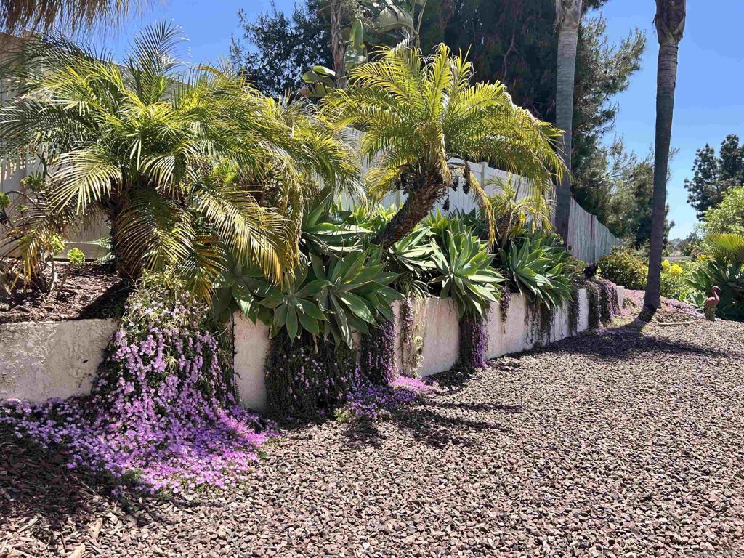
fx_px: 559
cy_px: 279
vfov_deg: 53.1
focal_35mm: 26
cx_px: 372
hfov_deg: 67.3
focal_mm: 5.7
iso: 50
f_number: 1.5
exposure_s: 1/1808
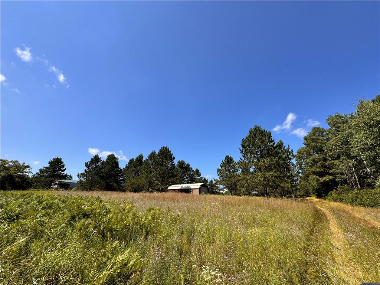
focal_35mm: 14
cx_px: 190
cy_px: 142
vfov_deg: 85.7
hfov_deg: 102.1
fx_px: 154
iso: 40
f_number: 2.2
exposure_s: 1/1567
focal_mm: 2.22
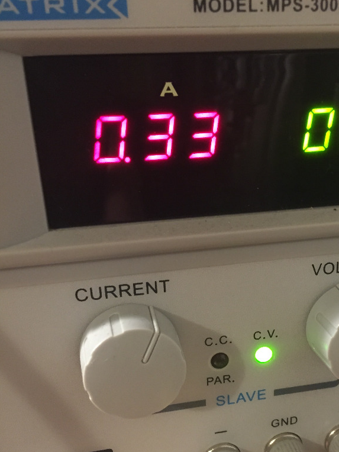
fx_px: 535
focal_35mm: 41
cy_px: 289
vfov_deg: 45.3
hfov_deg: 34.7
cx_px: 238
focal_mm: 4.15
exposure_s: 1/17
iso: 500
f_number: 2.2
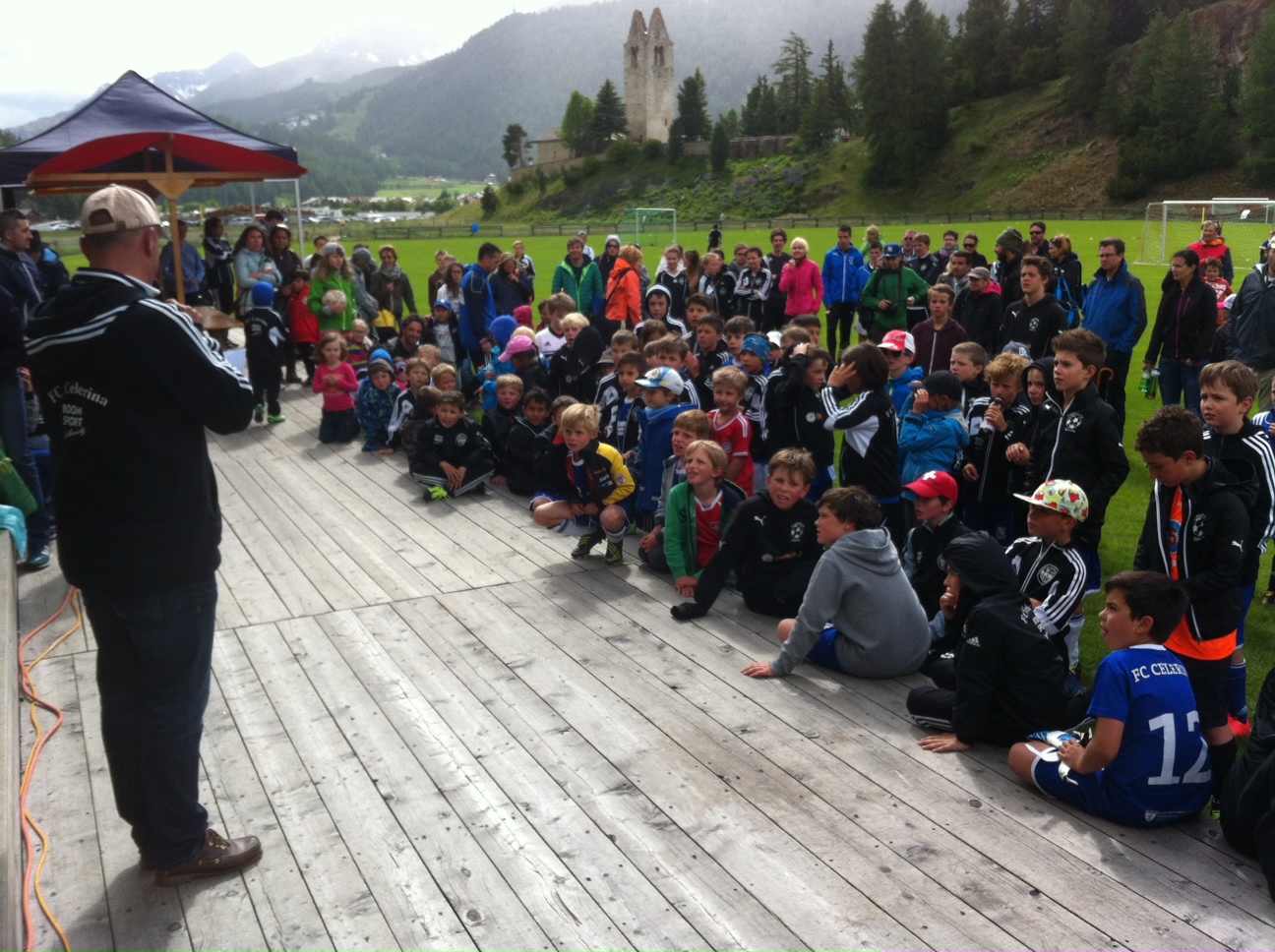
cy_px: 476
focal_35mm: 35
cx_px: 638
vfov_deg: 40.6
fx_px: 1287
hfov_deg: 52.7
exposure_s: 1/642
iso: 80
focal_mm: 3.85
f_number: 2.8
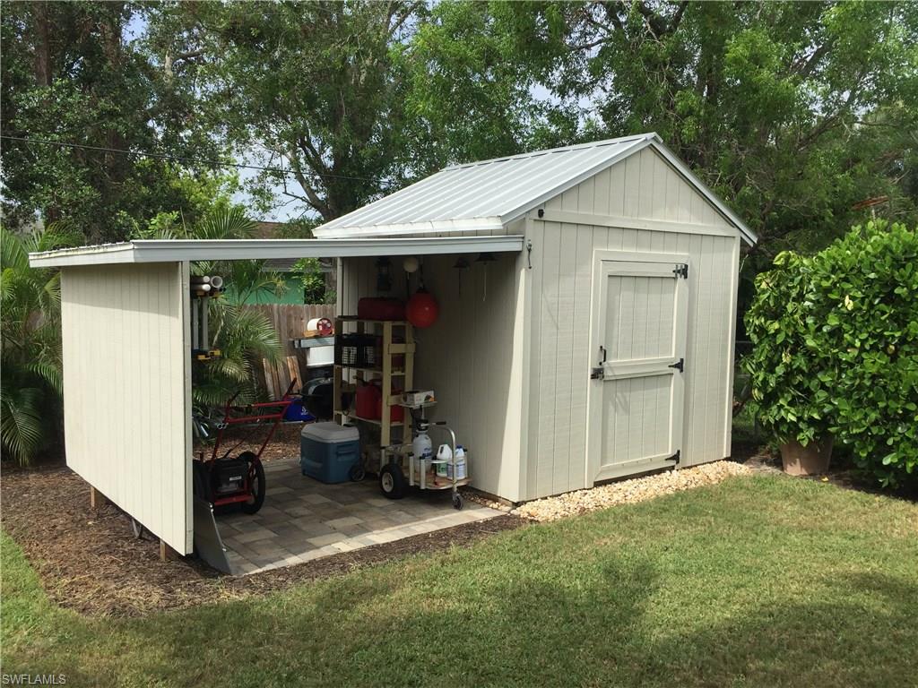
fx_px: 769
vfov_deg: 48.2
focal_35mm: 29
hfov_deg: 61.7
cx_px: 459
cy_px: 344
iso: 32
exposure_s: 1/1883
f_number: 2.2
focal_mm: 4.15
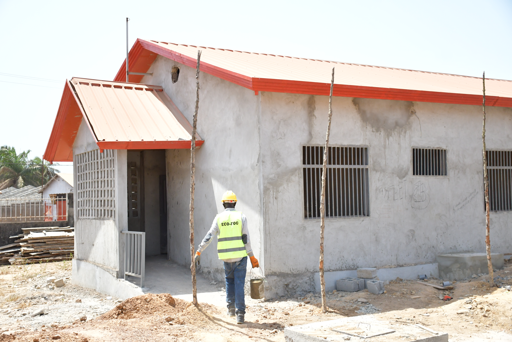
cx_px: 256
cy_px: 171
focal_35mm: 40
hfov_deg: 48.5
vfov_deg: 33.4
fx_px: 569
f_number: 4
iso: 1250
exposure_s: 1/4000
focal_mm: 27
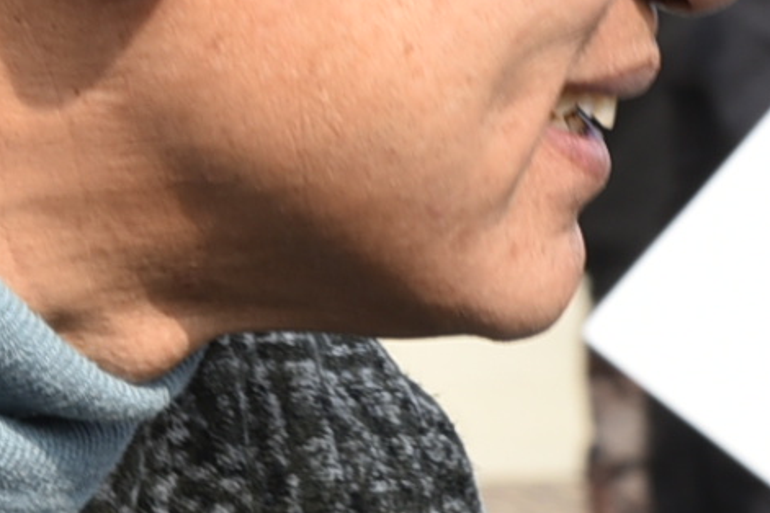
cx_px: 373
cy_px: -132
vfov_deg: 2.3
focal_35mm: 586
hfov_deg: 3.5
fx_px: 12533
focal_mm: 75
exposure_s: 1/100
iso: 100
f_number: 10
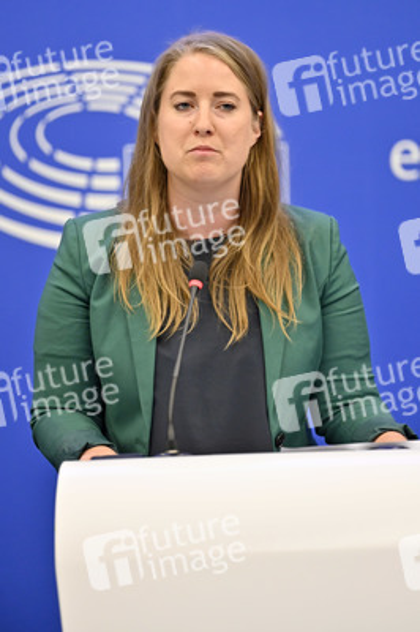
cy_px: 316
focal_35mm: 165
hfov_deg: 8.3
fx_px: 2892
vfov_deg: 12.5
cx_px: 210
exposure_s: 1/320
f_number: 2.8
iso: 2000
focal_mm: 165
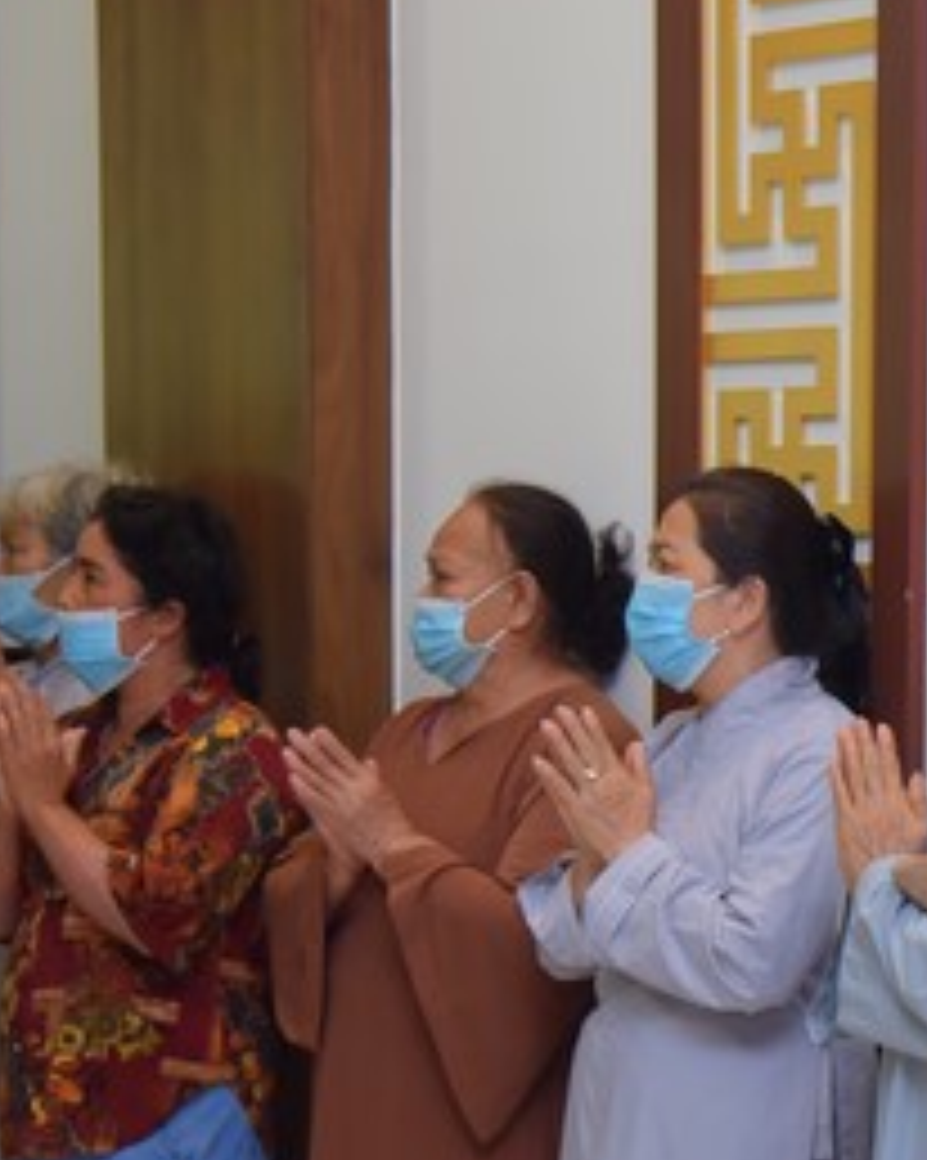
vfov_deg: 15.6
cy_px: 839
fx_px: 4223
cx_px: 1148
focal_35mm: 123
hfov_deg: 12.2
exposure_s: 1/125
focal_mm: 52
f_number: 5
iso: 640
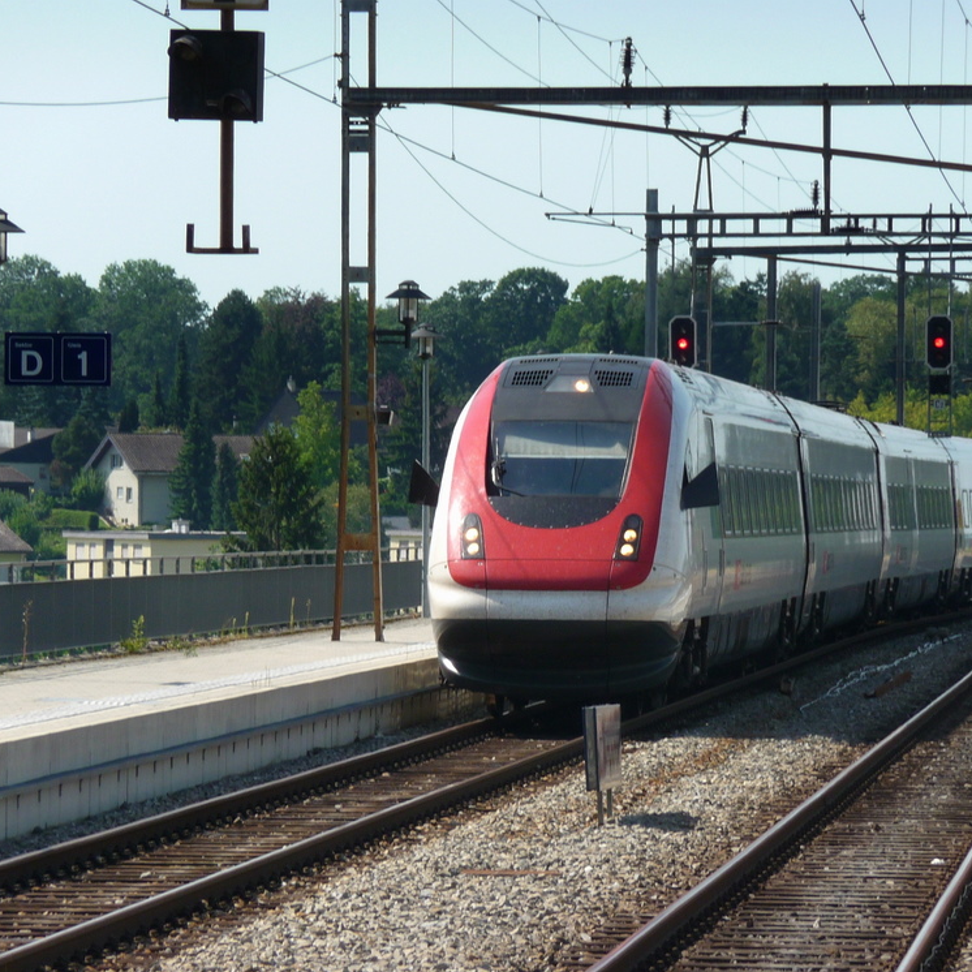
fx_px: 8577
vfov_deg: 6.5
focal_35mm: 270
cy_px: 487
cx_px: 589
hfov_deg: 6.5
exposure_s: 1/400
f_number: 4.9
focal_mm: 39.2
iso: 100
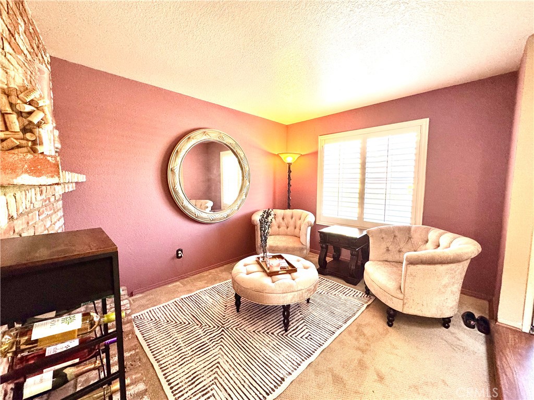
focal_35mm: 14
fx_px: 216
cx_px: 267
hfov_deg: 102.1
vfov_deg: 85.7
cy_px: 200
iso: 250
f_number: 2.2
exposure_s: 1/120
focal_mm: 2.22
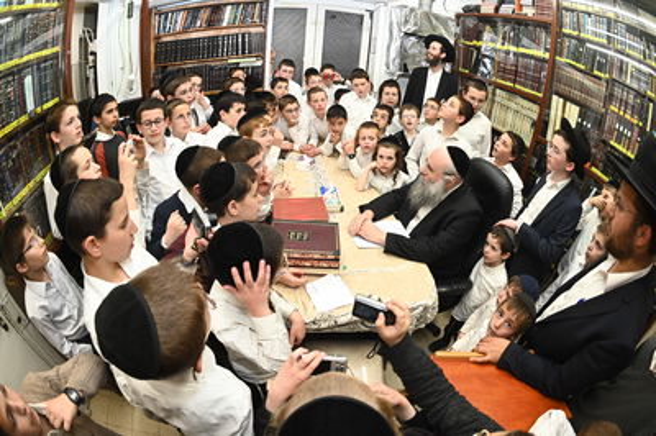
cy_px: 218
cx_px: 328
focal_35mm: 16
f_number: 5.6
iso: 800
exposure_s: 1/200
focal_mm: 16
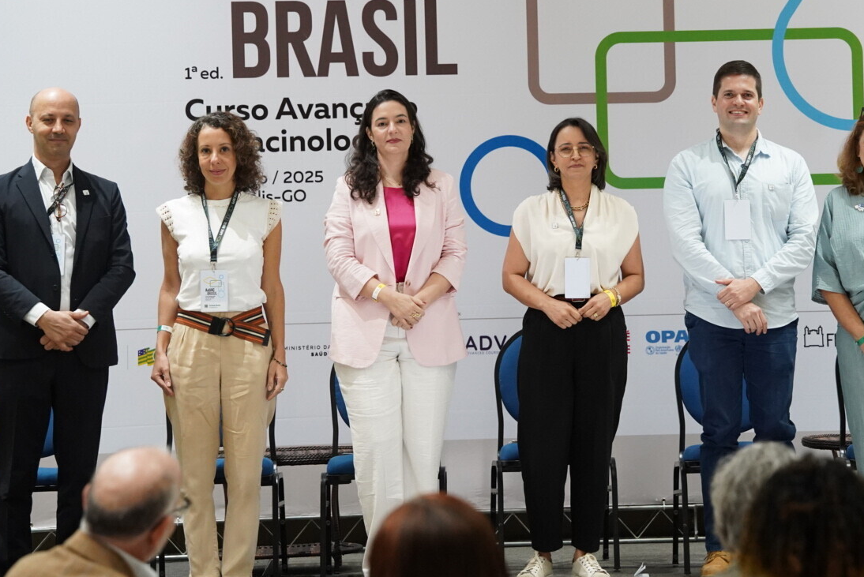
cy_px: 170
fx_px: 3050
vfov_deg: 10.8
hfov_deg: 16.1
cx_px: 591
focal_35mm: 127
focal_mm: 86
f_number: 4
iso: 4000
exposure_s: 1/60
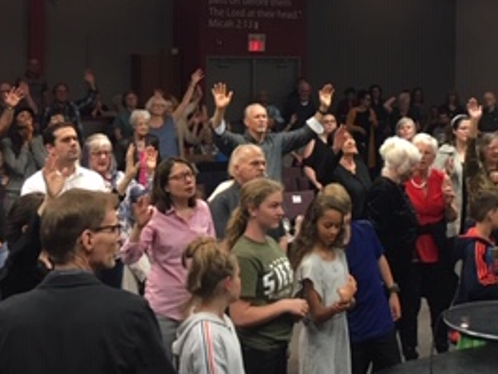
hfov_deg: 27.4
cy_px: 51
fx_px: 1008
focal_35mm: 70
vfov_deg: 20.7
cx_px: 366
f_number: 2.2
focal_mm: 4.15
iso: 100
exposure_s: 1/30
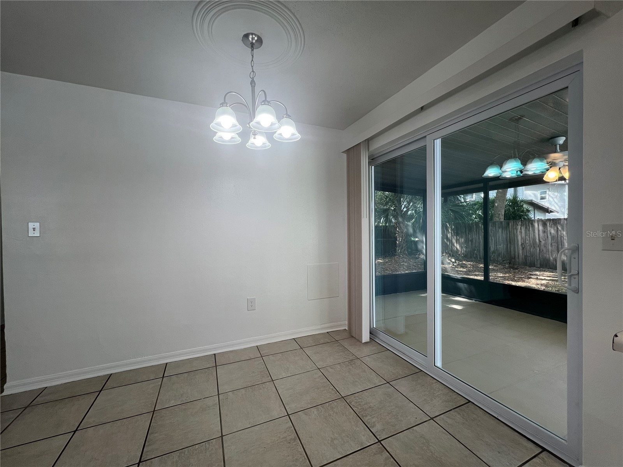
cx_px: 312
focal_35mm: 13
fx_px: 234
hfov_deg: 106.2
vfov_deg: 89.9
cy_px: 234
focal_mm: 1.57
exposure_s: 1/120
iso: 50
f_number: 1.8
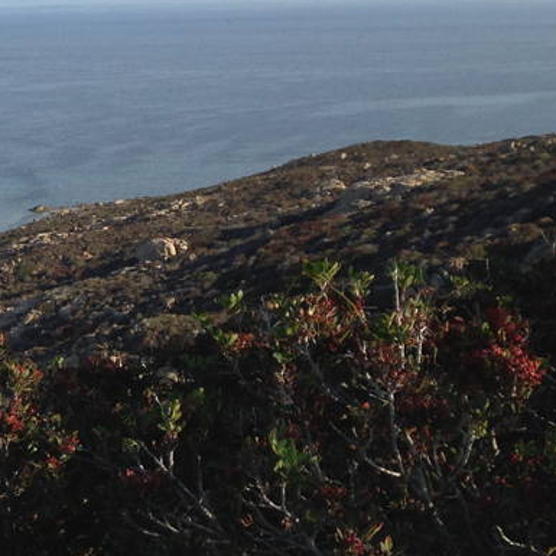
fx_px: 1763
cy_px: 373
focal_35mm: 97
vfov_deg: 17.9
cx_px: -348
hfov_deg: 16.0
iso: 50
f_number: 2.4
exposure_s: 1/985
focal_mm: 4.12
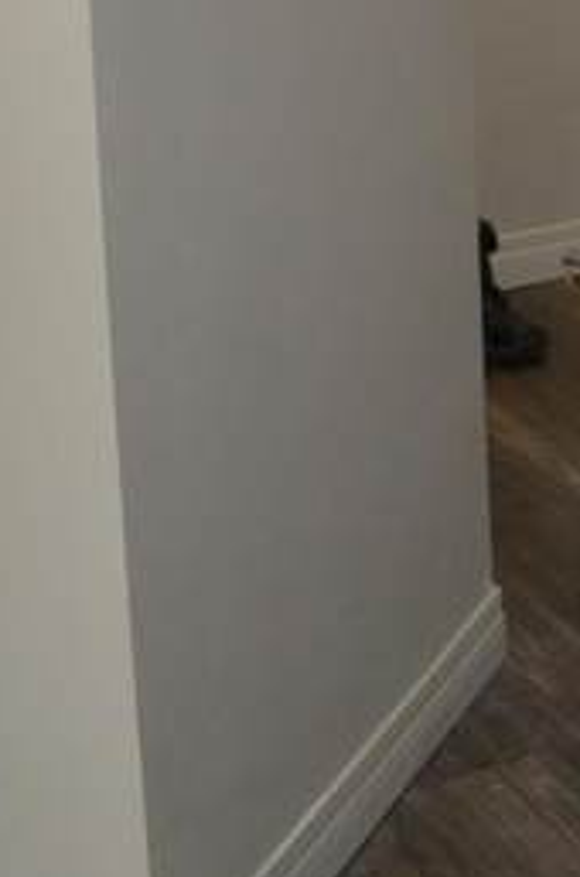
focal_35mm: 101
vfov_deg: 18.3
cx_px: 795
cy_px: -386
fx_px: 2454
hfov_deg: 12.9
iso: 800
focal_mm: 18
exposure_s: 1/60
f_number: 3.5
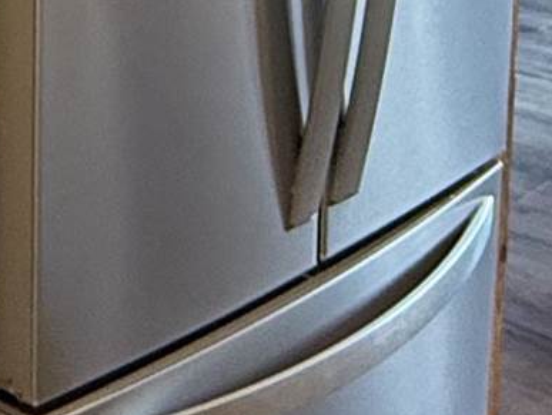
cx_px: -154
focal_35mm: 111
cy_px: -275
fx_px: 1772
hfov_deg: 16.8
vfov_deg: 12.5
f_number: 2.2
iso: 320
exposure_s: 1/60
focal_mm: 2.22
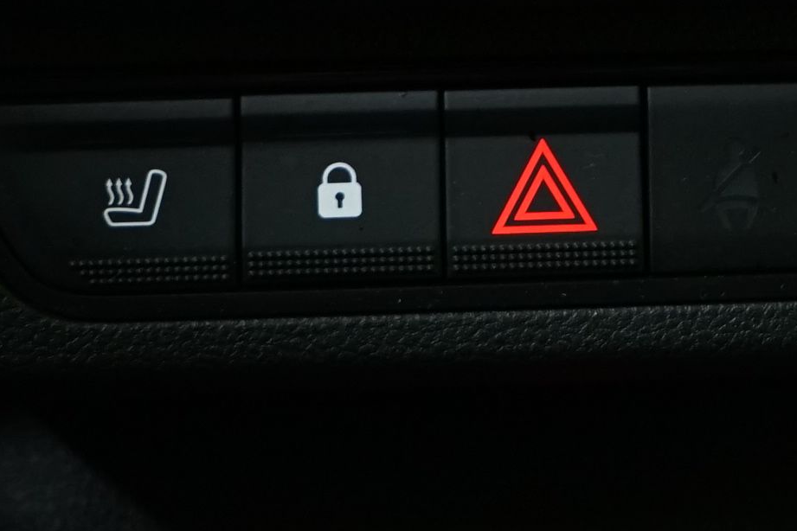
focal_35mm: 141
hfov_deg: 14.2
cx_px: 898
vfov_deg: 9.5
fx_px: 3121
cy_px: -202
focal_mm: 33
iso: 1250
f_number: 4.5
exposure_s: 1/20
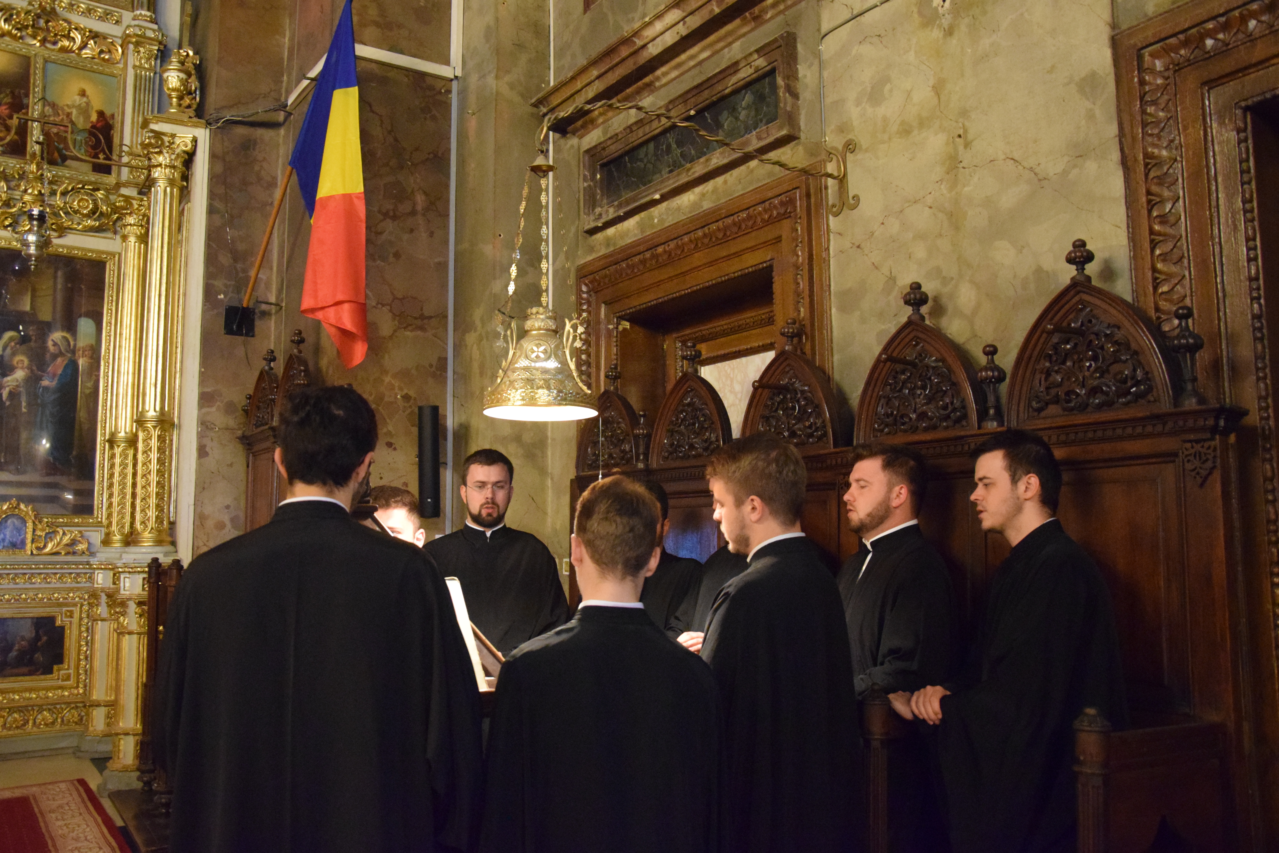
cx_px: 640
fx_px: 1119
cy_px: 426
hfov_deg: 59.5
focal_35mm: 32
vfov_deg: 41.7
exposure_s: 1/50
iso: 6400
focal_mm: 21
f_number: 3.8
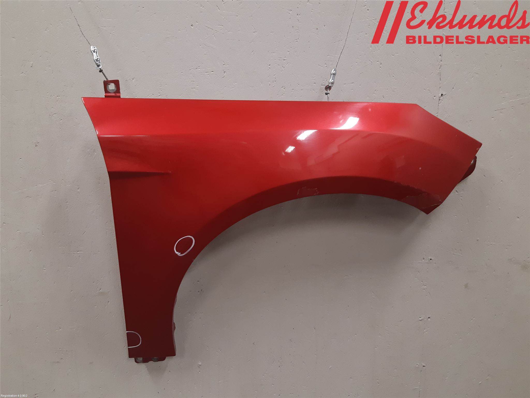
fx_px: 398
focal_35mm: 26
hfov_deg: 67.3
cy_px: 199
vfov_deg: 53.1
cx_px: 265
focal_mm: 3.93
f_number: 1.7
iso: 125
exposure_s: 1/50
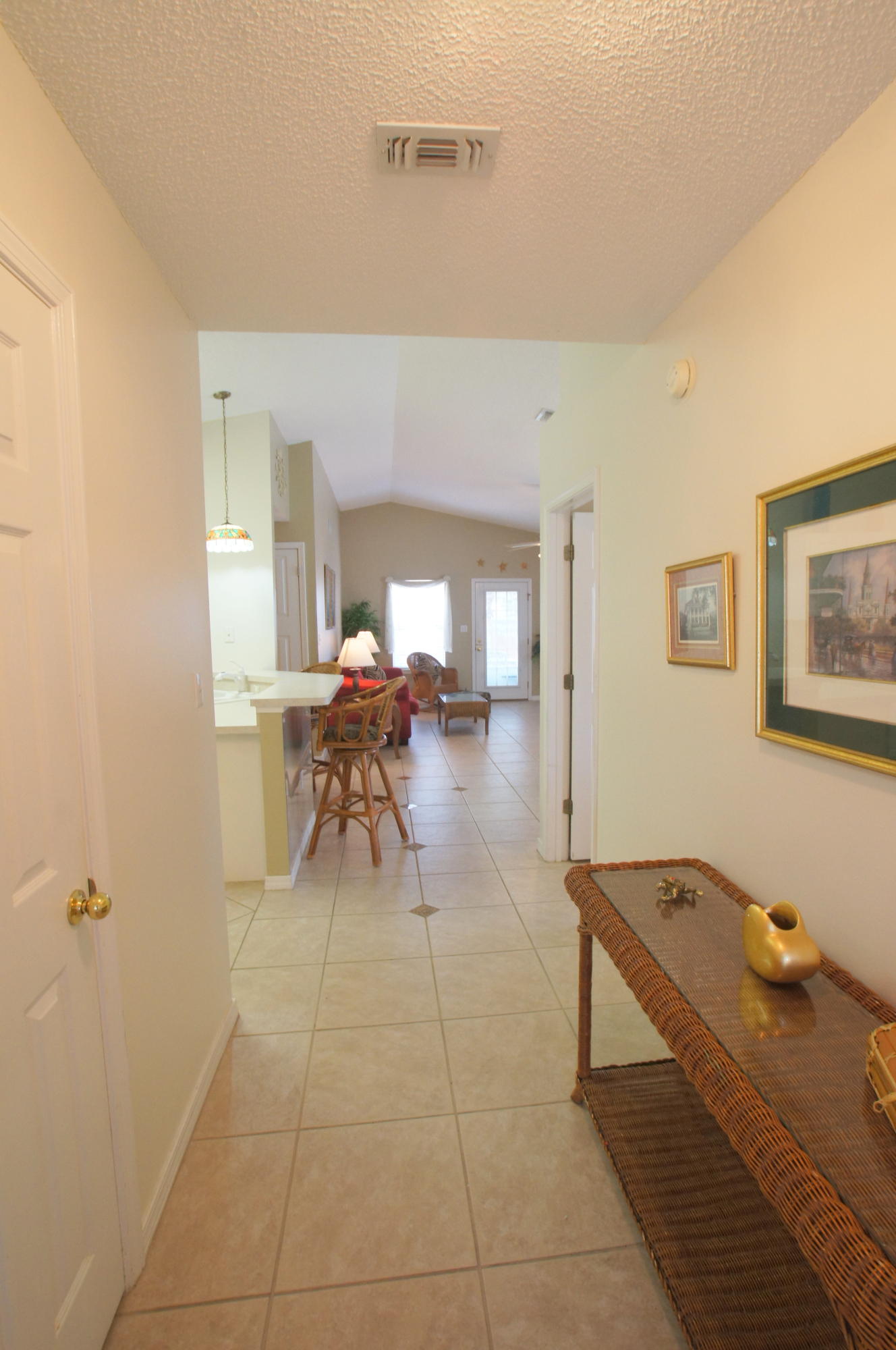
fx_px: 618
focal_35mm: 16
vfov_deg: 95.1
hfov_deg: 71.9
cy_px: 675
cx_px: 448
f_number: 8
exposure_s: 1/13
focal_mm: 11
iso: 800
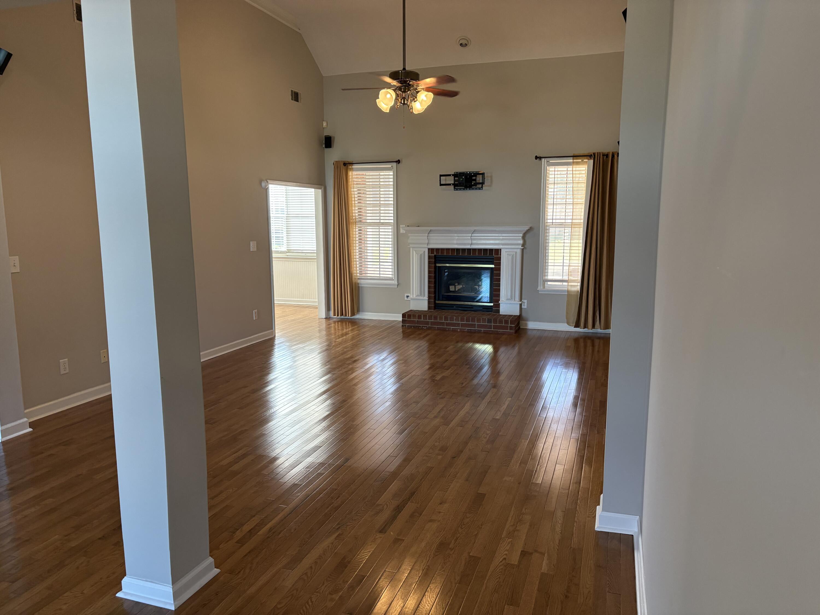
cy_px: 308
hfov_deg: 67.3
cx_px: 410
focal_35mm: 26
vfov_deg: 53.1
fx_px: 616
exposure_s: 1/120
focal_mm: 5.96
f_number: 1.6
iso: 200
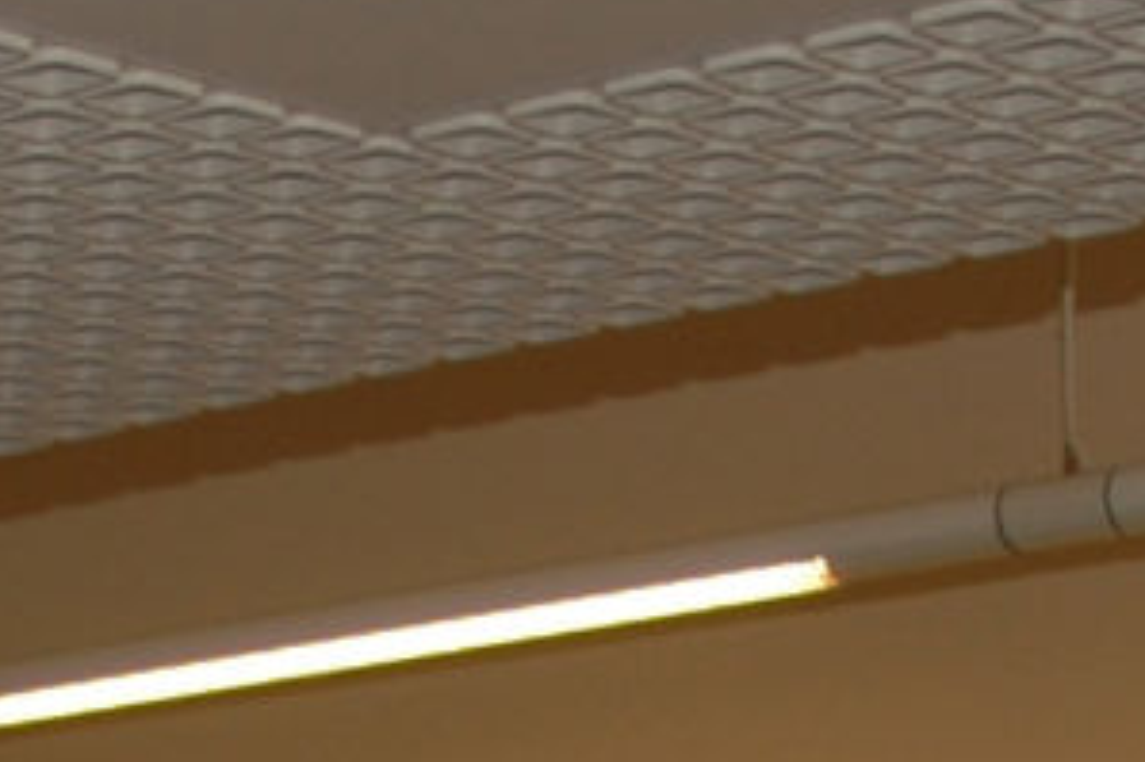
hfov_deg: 11.0
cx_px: -38
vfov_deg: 7.0
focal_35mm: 185
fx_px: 5881
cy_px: 1784
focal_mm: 18
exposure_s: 1/60
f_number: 4
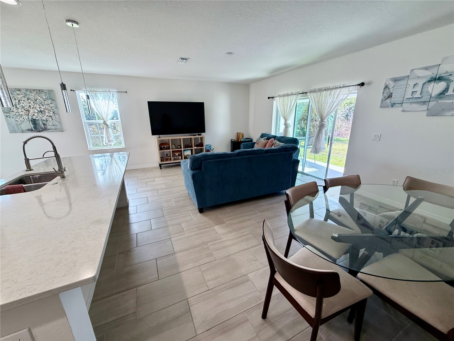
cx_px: 227
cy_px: 170
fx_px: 184
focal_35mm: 14
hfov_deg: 102.1
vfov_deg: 85.7
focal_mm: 2.22
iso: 80
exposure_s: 1/120
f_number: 2.2
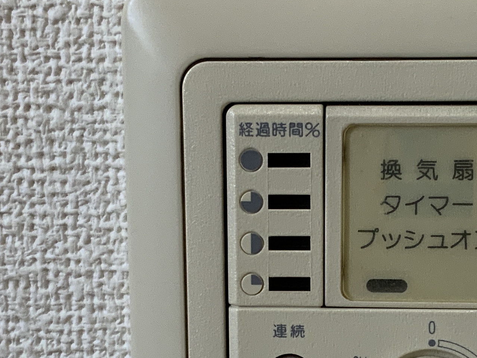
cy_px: 287
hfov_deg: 21.3
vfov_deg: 15.9
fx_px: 1268
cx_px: 299
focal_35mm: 92
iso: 64
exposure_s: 1/100
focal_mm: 3
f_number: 1.8
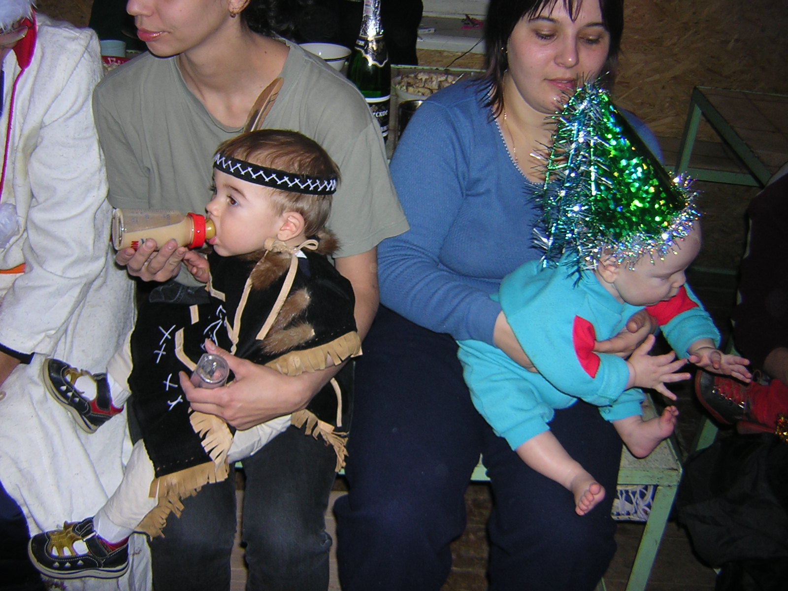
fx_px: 820
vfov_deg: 39.7
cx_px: 394
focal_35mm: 36
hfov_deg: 51.4
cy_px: 296
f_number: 2.6
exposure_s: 1/60.1
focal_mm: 4.7
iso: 100
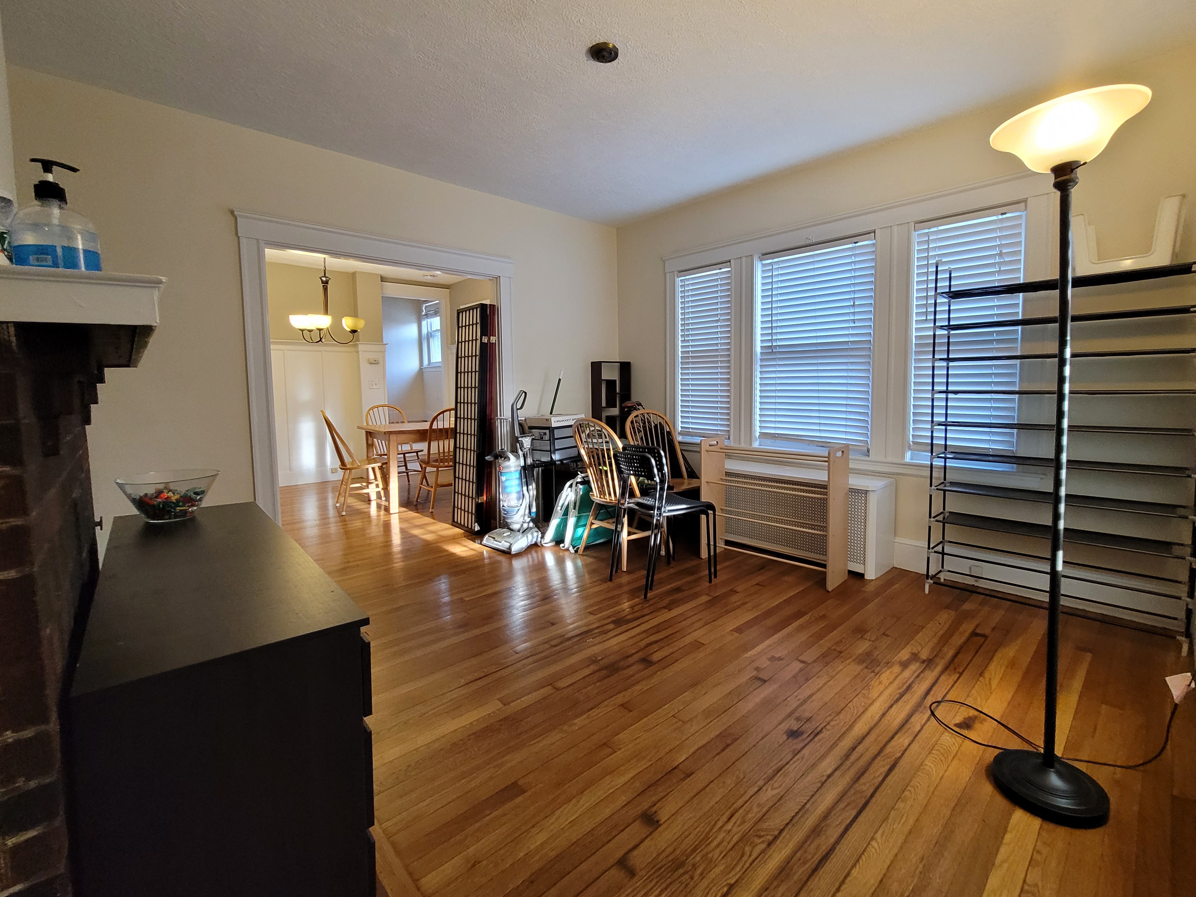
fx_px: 484
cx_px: 615
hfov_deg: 102.0
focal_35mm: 14
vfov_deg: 85.6
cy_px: 423
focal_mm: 2.2
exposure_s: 1/59
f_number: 2.2
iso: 400
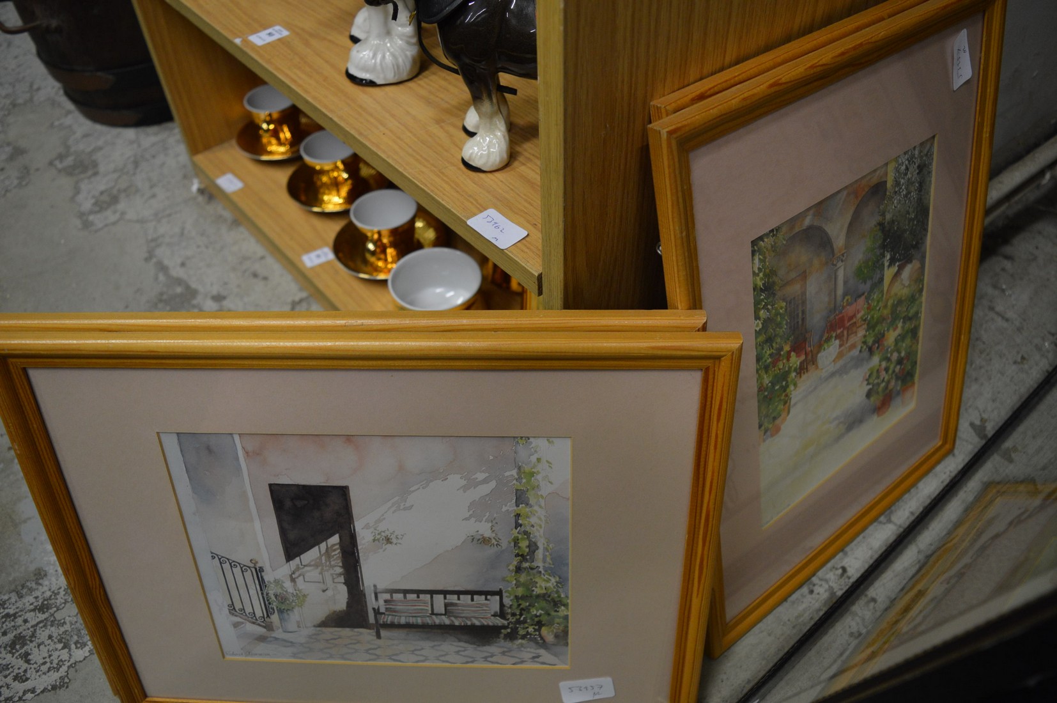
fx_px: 792
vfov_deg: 47.9
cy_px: 352
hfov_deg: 67.4
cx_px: 528
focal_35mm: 27
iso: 640
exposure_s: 1/60
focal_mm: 18
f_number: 3.5
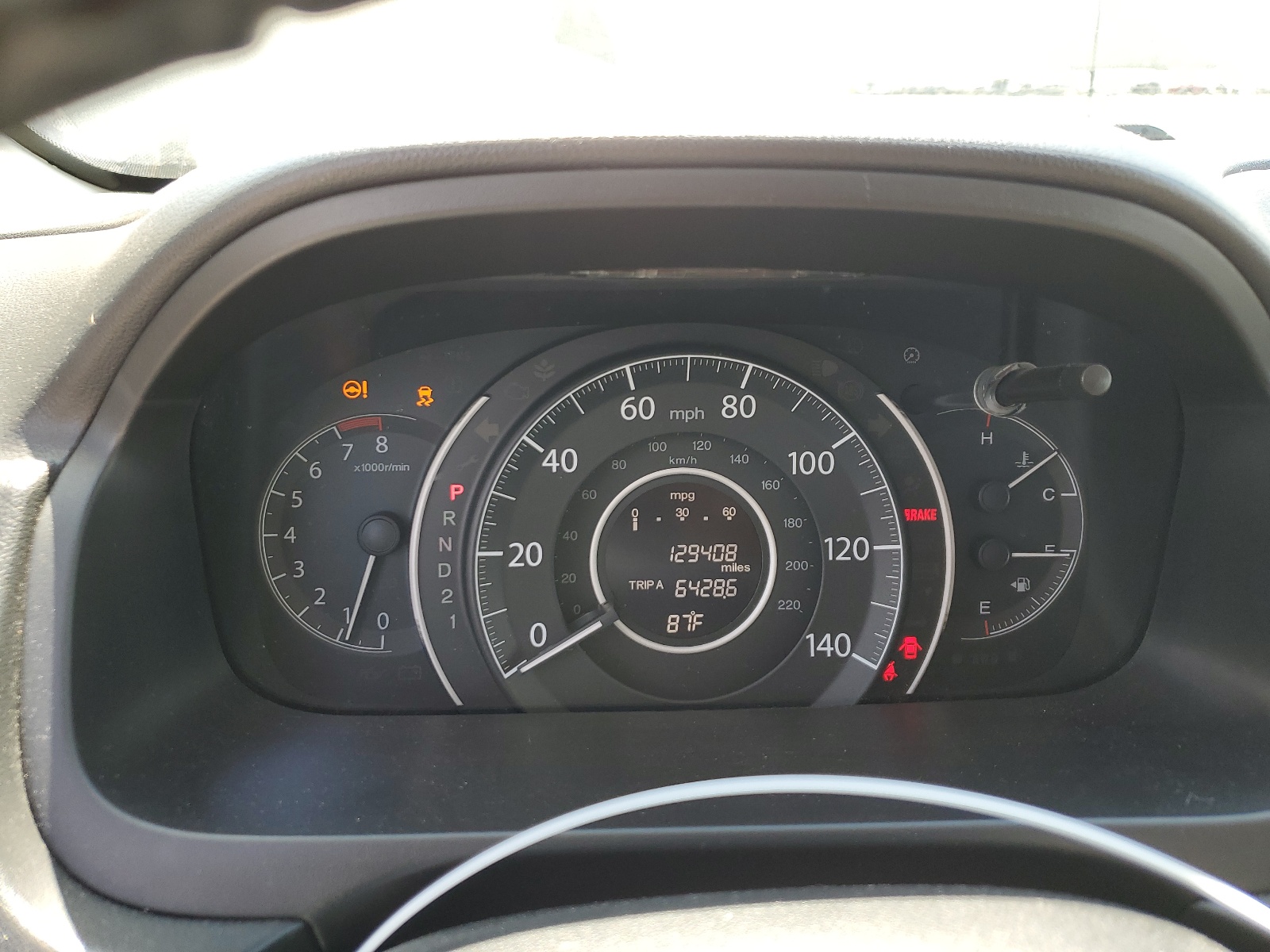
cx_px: 635
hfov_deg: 67.3
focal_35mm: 26
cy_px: 476
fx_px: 954
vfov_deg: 53.1
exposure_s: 1/175
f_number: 1.5
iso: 50
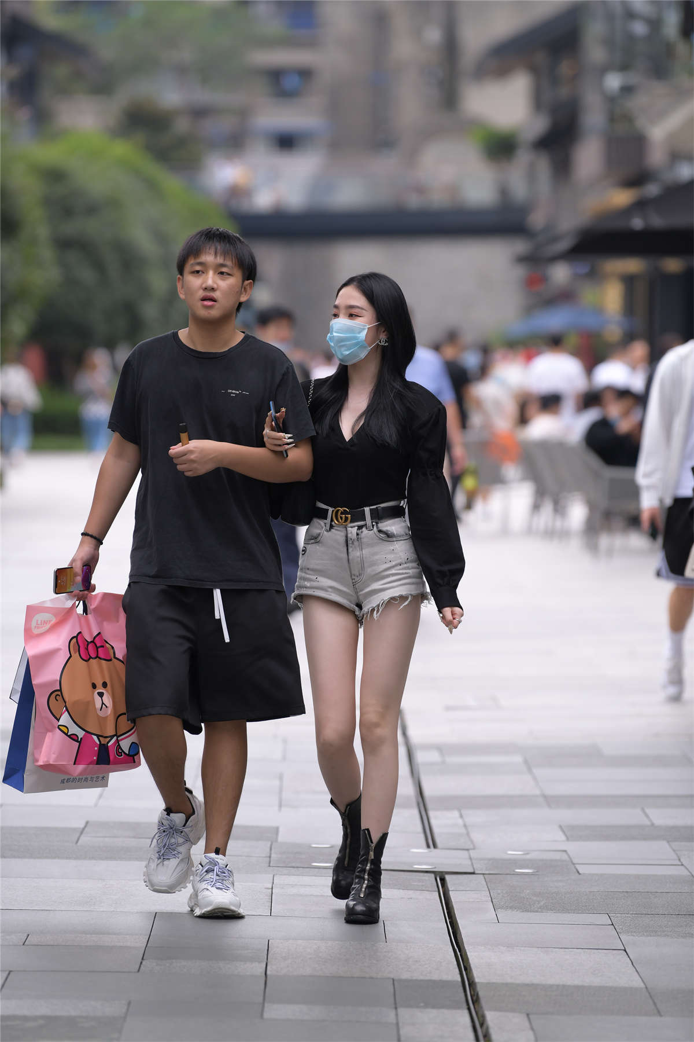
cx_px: 347
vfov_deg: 10.3
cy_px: 521
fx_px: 5783
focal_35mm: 200
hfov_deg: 6.9
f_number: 3.5
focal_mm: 200
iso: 400
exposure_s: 1/500
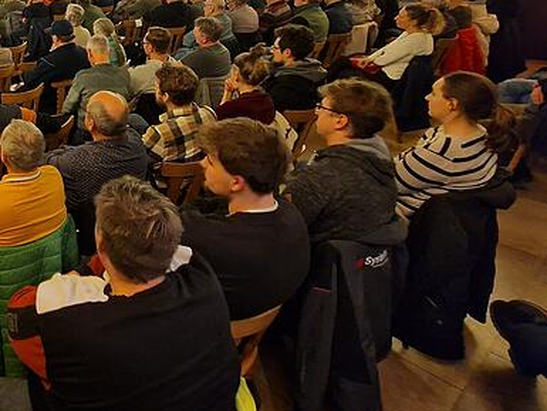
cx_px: 0
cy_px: 84
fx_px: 427
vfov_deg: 48.6
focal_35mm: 27
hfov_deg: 52.0
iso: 400
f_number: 2.2
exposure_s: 1/33
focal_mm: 2.2
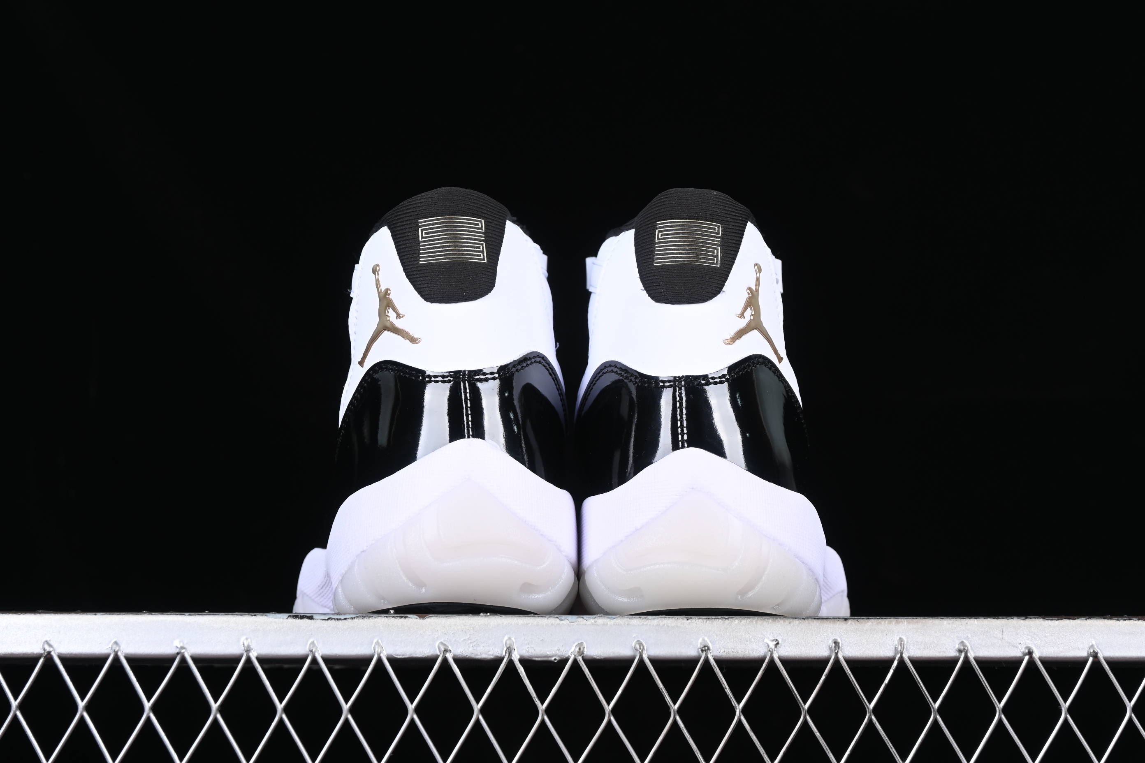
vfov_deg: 18.2
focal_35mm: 75
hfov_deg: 27.0
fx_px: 2385
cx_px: 572
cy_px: 382
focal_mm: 50
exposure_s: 1/80
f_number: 7.1
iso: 160
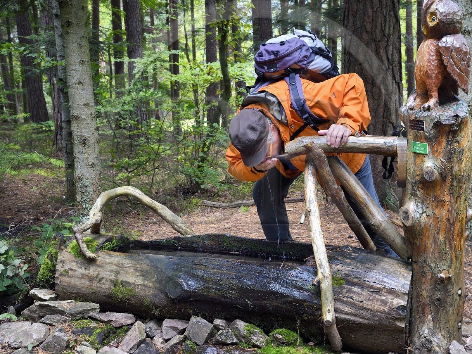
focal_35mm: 48
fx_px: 655
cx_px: 254
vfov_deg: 30.3
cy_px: 161
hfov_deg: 39.6
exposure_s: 1/50
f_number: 7.1
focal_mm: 38
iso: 800
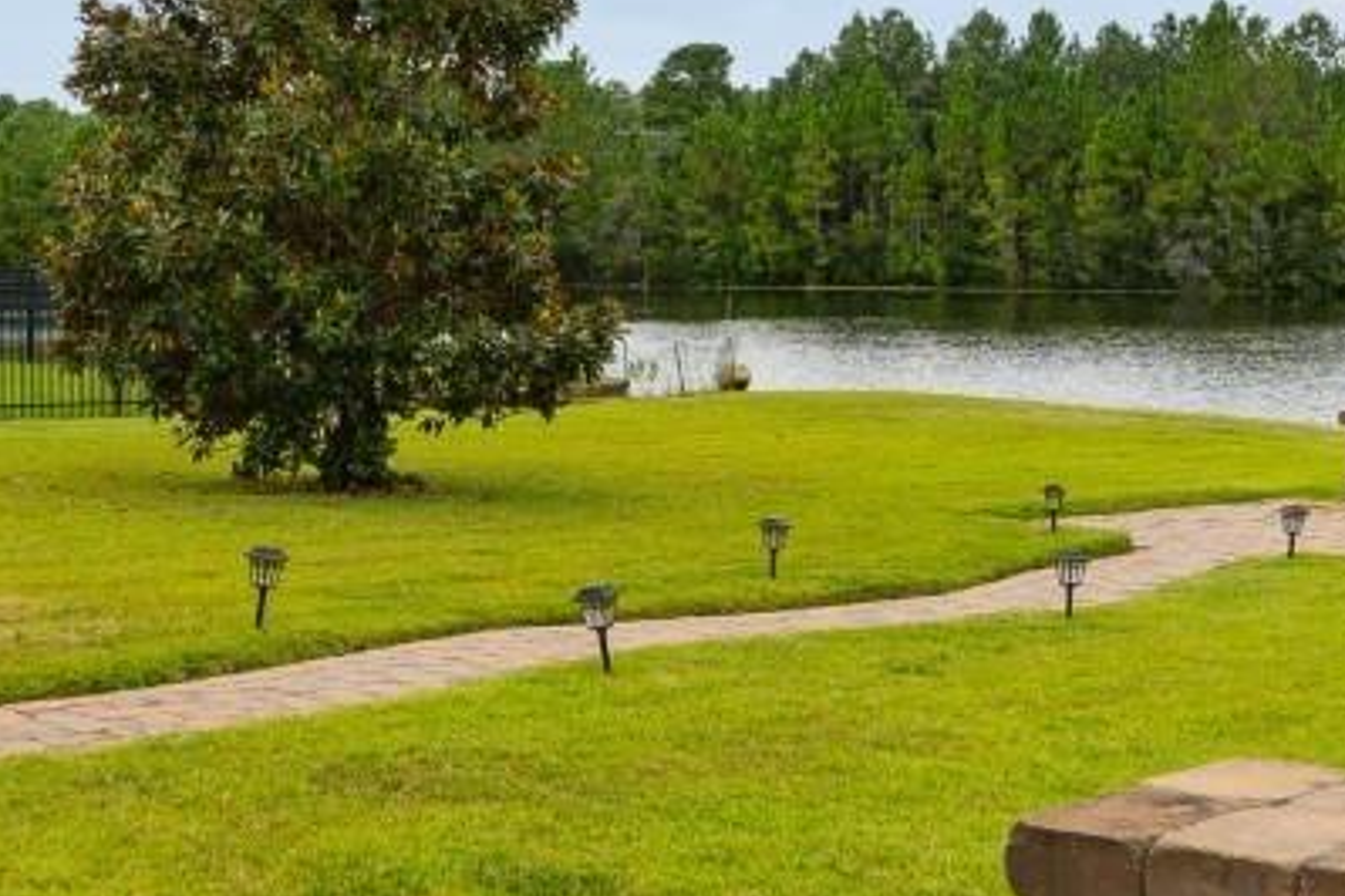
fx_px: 2428
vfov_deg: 20.8
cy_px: 243
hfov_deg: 31.0
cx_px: 647
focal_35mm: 65
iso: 100
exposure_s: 1/320
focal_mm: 11
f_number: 9
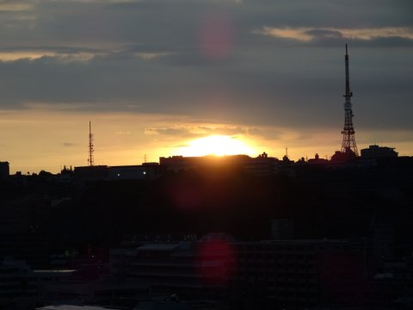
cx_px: 206
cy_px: 155
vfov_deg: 10.4
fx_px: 1706
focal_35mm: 143
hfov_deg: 13.8
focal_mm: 24.36
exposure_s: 1/160
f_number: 5.6
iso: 125
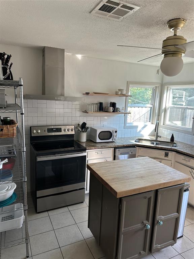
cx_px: 97
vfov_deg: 71.6
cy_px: 130
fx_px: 179
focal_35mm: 24
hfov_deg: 56.8
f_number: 1.78
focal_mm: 6.86
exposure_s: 1/120
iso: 125
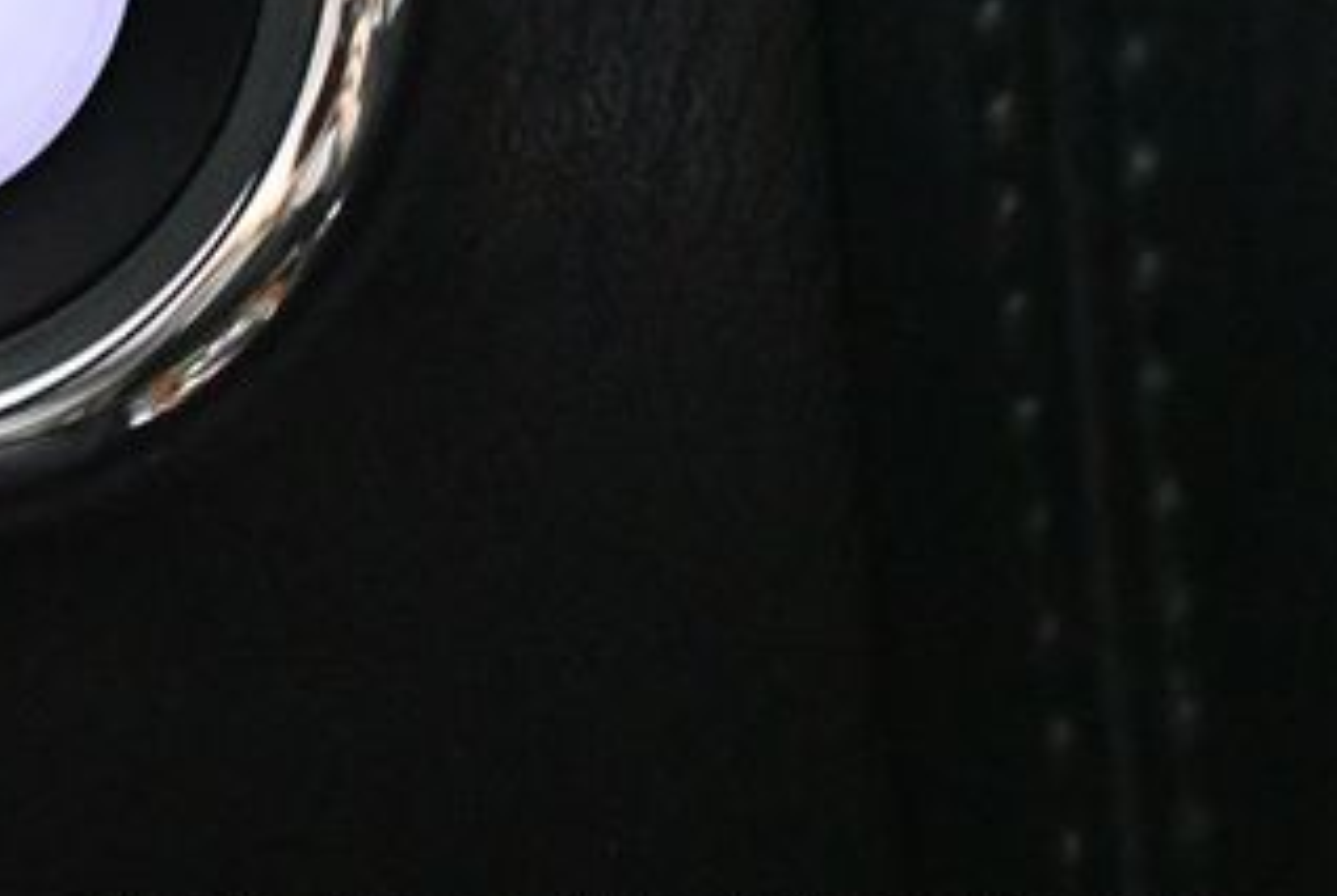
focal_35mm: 161
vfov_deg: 8.5
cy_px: 109
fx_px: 5988
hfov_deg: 12.6
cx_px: 17
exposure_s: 1/50
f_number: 5
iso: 12800
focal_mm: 40
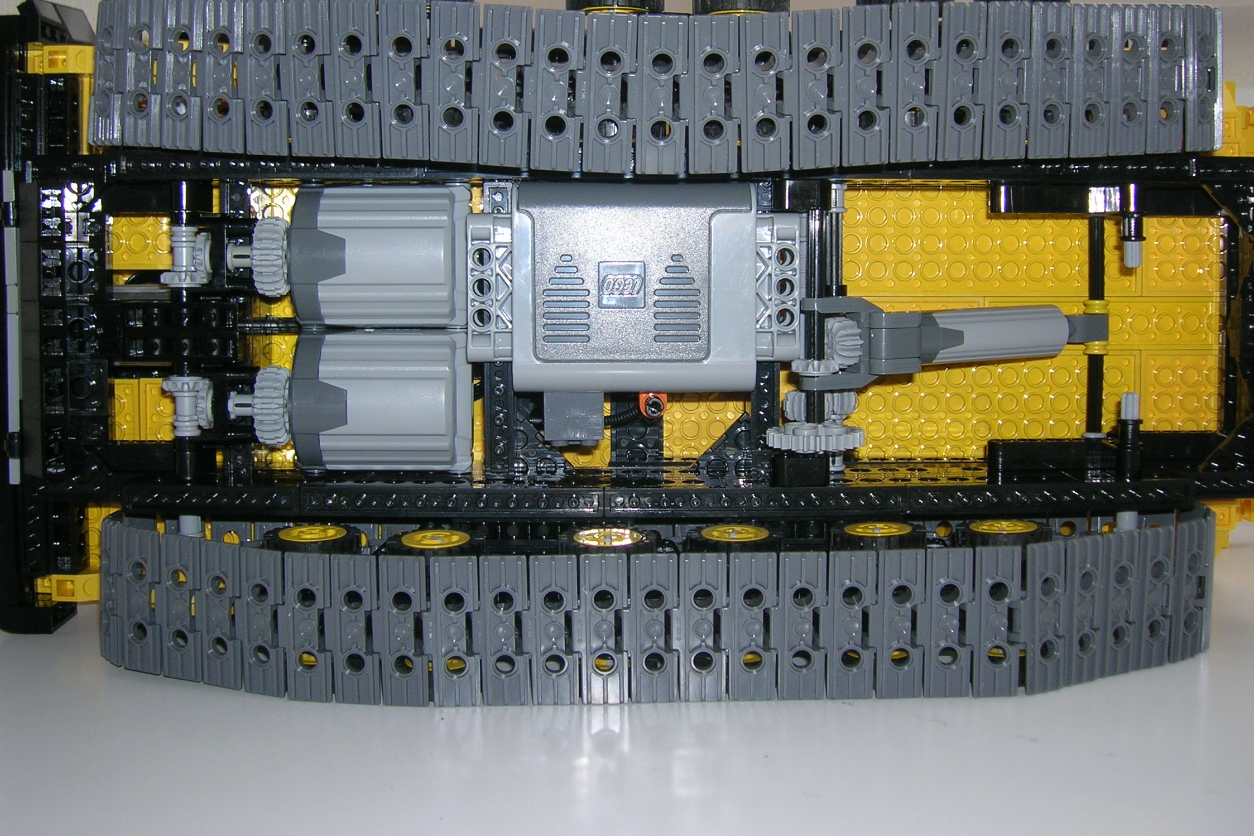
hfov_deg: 46.4
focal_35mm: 42
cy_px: 341
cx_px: 638
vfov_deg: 31.8
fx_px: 1463
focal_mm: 5.8
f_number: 2.9
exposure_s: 1/60.1
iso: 50
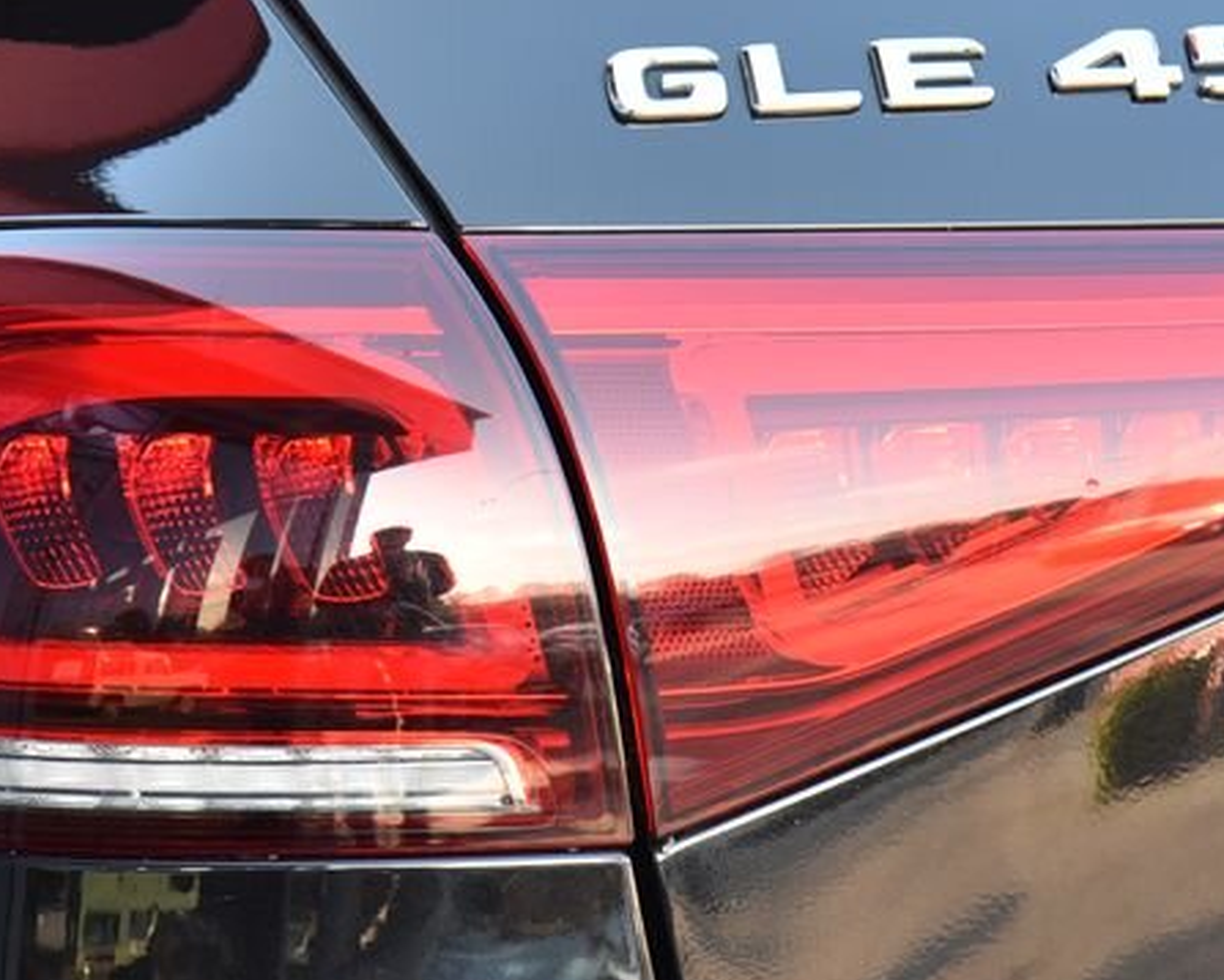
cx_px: 466
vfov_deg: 6.0
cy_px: 339
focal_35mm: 258
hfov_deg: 7.5
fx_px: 9350
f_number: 5
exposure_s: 1/100
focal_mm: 120
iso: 500
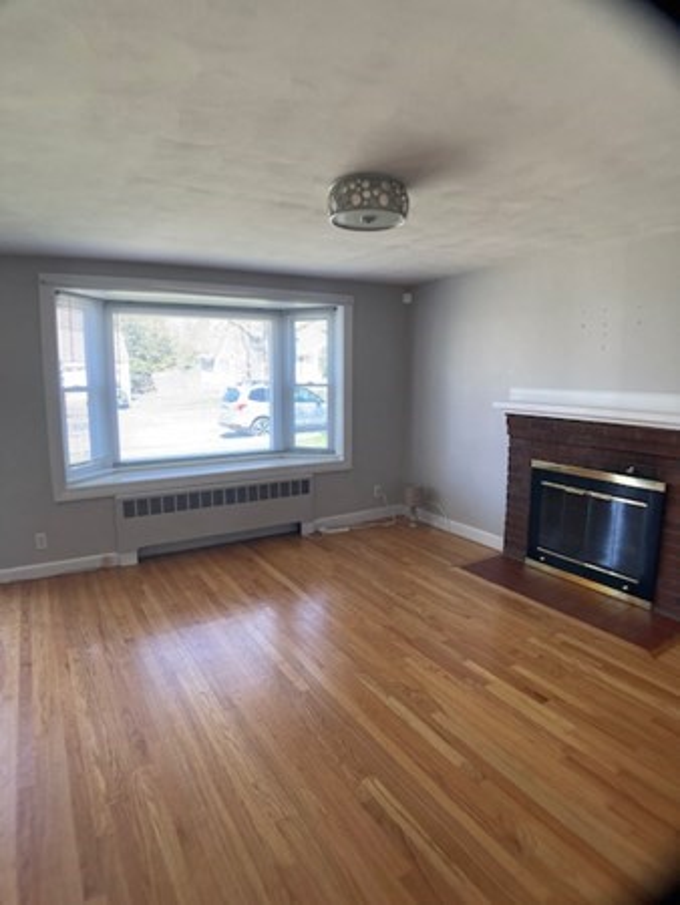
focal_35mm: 28
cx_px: 340
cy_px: 452
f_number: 1.8
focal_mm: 3.99
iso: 80
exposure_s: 1/94
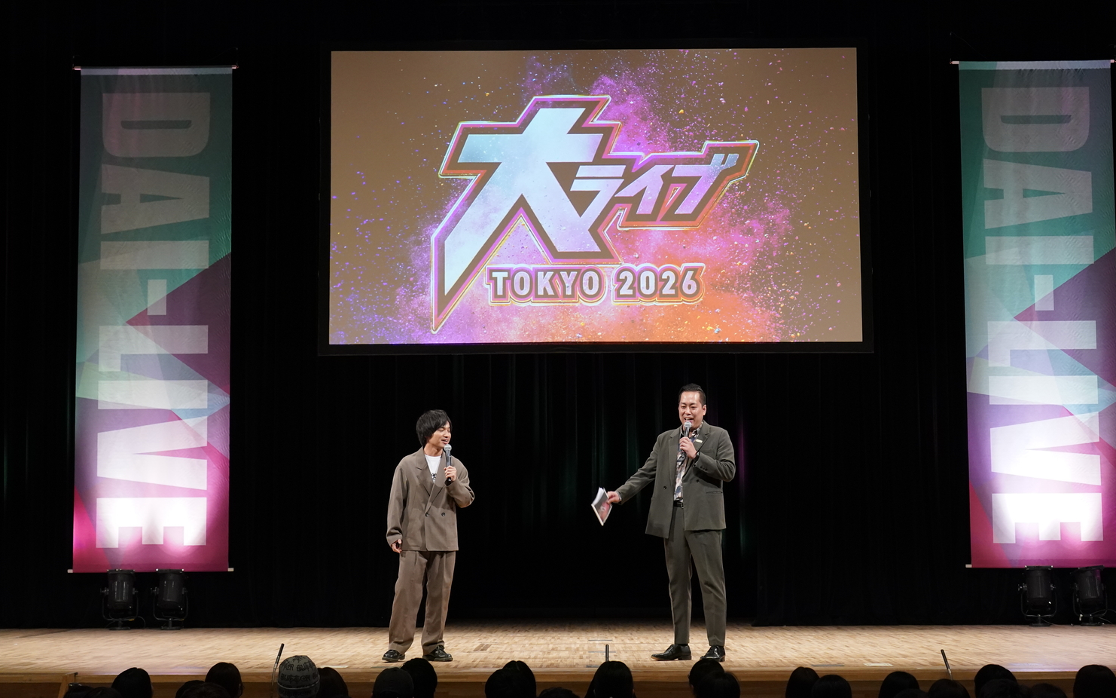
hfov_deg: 31.5
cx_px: 556
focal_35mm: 65
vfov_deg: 20.0
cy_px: 328
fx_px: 1977
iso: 5000
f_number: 5.6
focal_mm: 63
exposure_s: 1/250
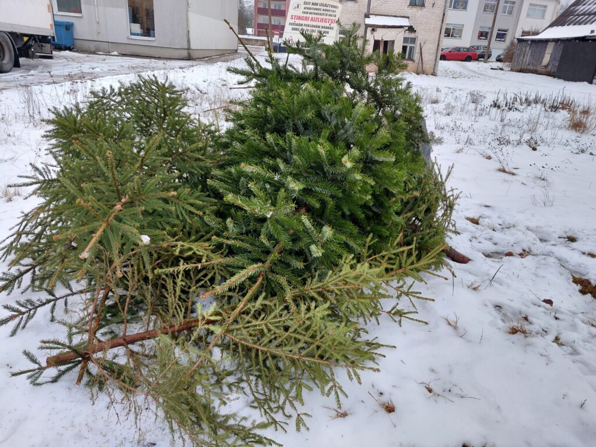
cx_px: 298
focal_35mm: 24
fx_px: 413
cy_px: 224
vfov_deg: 56.8
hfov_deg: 71.6
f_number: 1.8
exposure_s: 1/100
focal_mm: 5.23
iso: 40
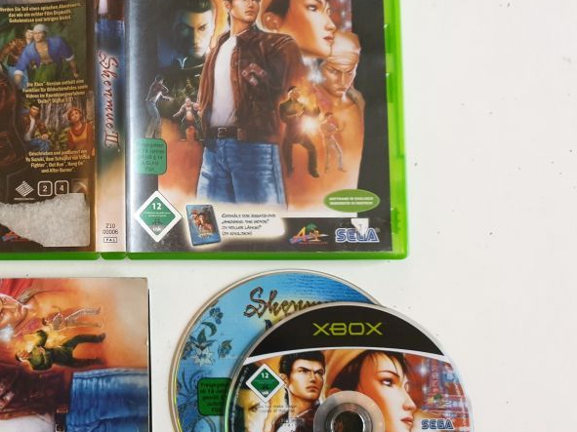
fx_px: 733
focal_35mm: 44
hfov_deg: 40.7
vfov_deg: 32.9
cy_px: 217
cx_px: 97
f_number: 1.5
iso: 400
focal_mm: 4.3
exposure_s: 1/50
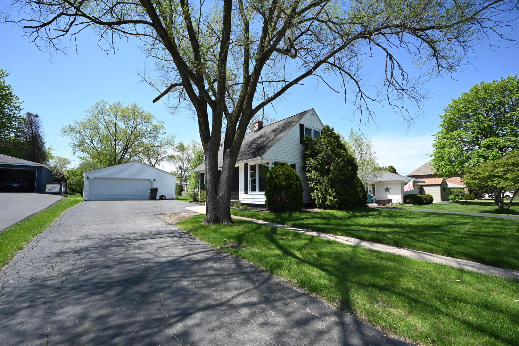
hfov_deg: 100.4
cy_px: 173
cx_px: 260
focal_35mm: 15
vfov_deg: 77.3
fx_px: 216
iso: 640
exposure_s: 1/1600
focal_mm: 15
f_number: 5.6
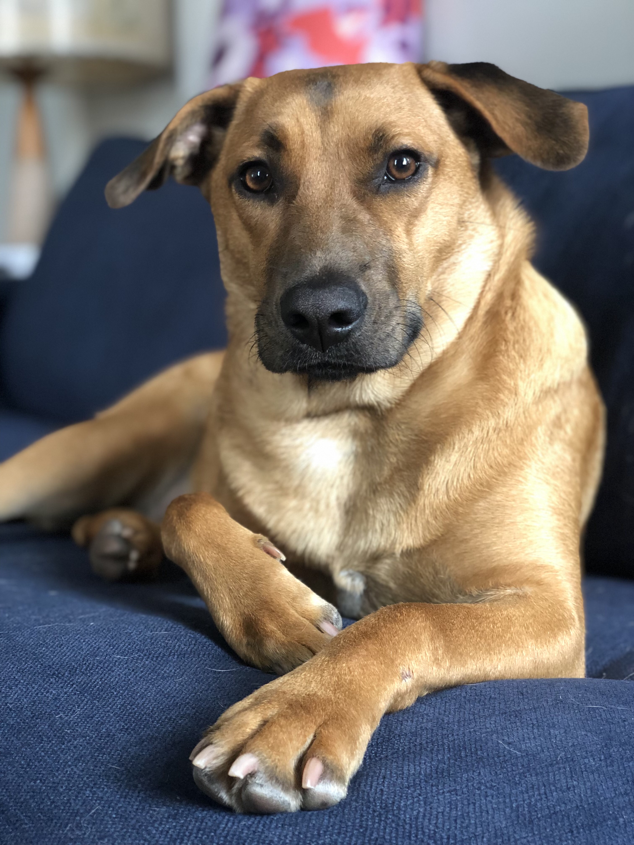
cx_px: 317
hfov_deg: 28.0
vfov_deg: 36.8
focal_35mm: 52
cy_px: 422
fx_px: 1270
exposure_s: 1/9
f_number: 2.4
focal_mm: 6
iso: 160
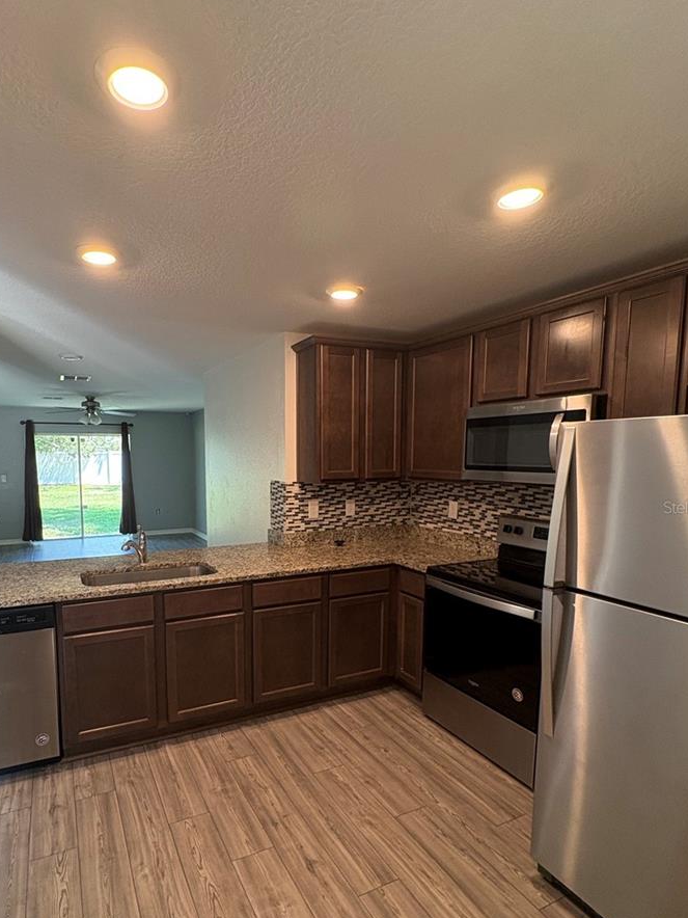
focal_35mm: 19
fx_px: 504
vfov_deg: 84.4
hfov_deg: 67.9
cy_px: 507
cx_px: 270
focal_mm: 2.22
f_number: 2.2
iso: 250
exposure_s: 1/60
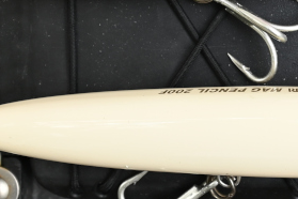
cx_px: 184
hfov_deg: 19.6
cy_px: 53
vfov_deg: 13.1
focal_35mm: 104
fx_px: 861
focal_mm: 24
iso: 360
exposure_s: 1/250
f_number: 4
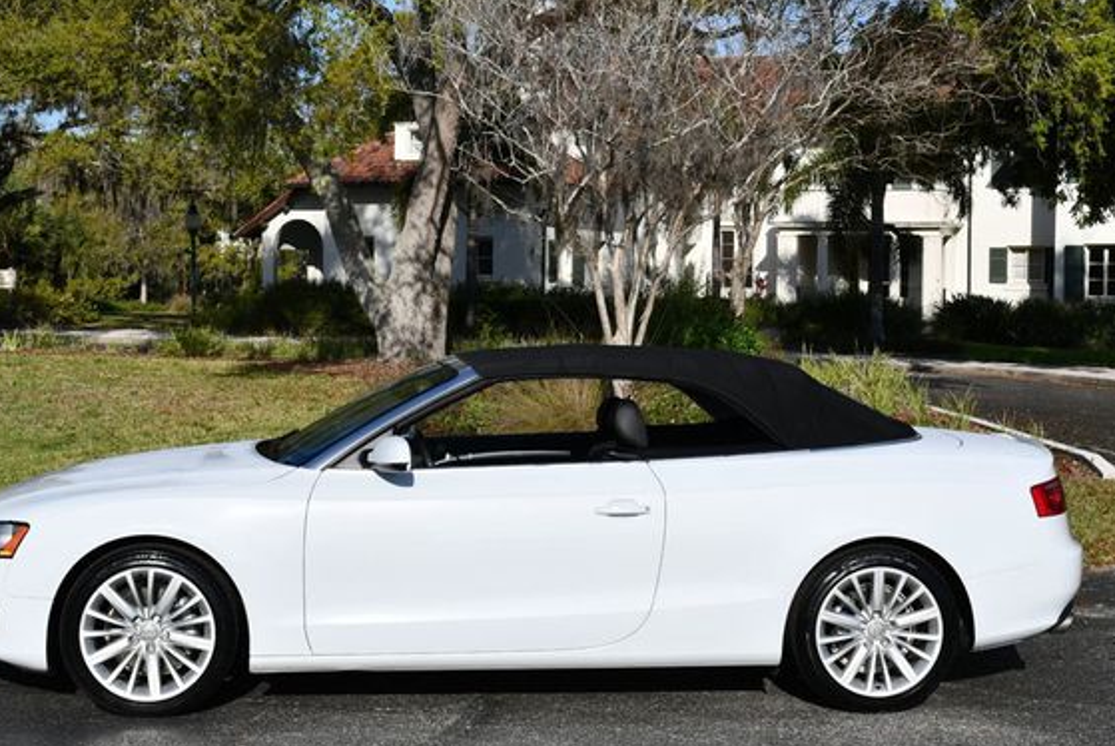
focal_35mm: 55
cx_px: 523
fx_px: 1705
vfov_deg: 24.7
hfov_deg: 36.2
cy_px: 355
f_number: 9
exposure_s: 1/320
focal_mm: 24
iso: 100
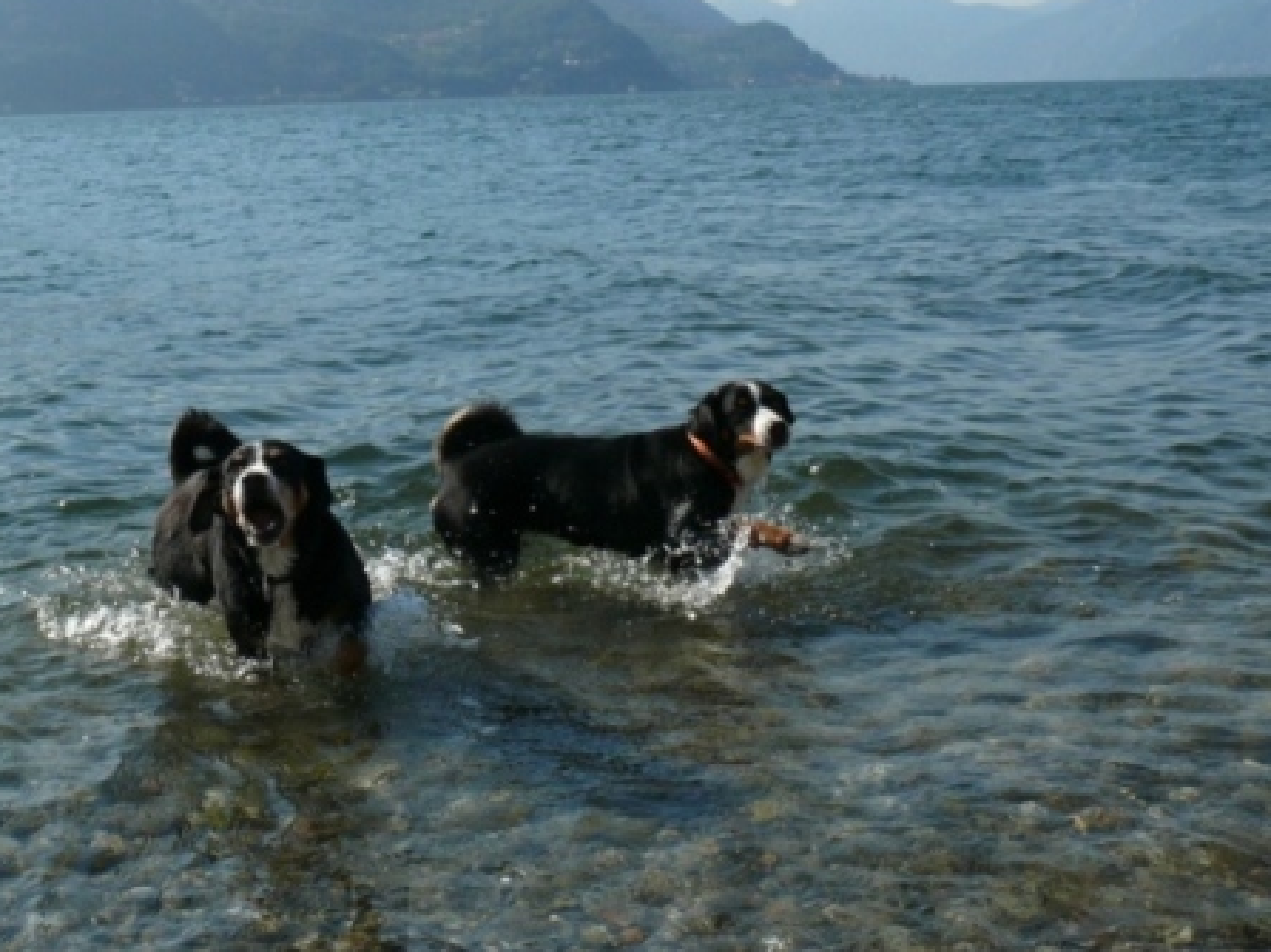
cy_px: 297
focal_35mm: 55
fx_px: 2019
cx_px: 330
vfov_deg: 26.4
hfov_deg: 34.3
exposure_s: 1/400
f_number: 6.3
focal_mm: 7.4
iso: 100
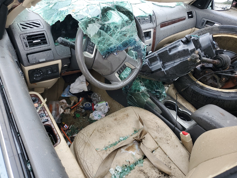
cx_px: 118
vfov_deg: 53.1
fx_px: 178
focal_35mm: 26
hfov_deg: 67.3
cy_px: 89
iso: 50
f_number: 1.5
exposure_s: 1/182
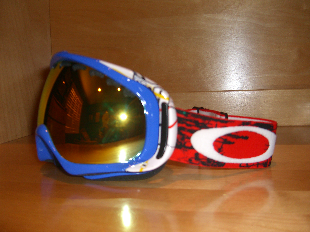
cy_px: 116
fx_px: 340
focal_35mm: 38
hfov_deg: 49.0
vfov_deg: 37.7
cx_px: 155
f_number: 2.8
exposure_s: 1/60
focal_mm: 7.9
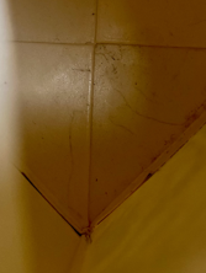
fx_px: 475
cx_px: 160
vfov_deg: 30.9
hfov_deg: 24.1
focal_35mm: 60
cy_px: 34
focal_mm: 4.25
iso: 100
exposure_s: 1/60
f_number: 1.8
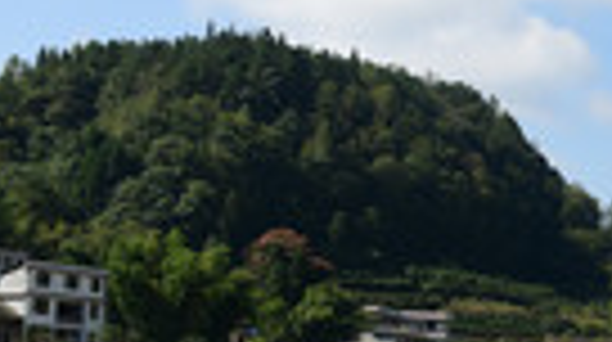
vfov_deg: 9.3
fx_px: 2090
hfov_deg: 14.5
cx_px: 1120
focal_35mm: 129
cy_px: 288
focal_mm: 31
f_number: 8
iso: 64
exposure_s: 1/125
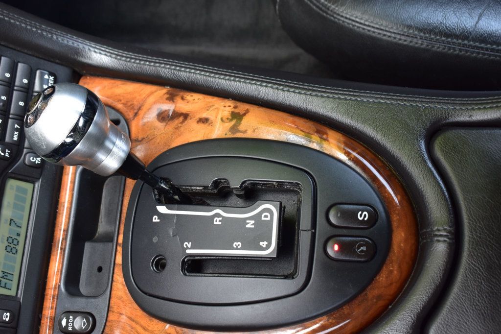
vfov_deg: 23.8
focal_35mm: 57
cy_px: 167
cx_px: 250
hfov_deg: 35.1
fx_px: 793
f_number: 7.1
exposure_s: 1/40
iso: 400
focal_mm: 38
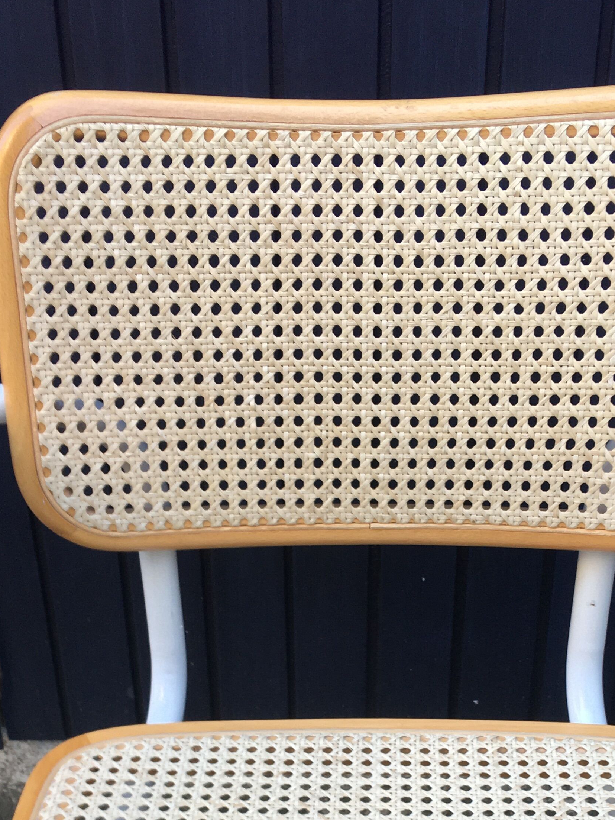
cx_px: 323
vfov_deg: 34.2
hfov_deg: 27.5
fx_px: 1255
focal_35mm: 53
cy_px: 733
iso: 32
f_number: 2.2
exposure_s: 1/50
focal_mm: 4.15
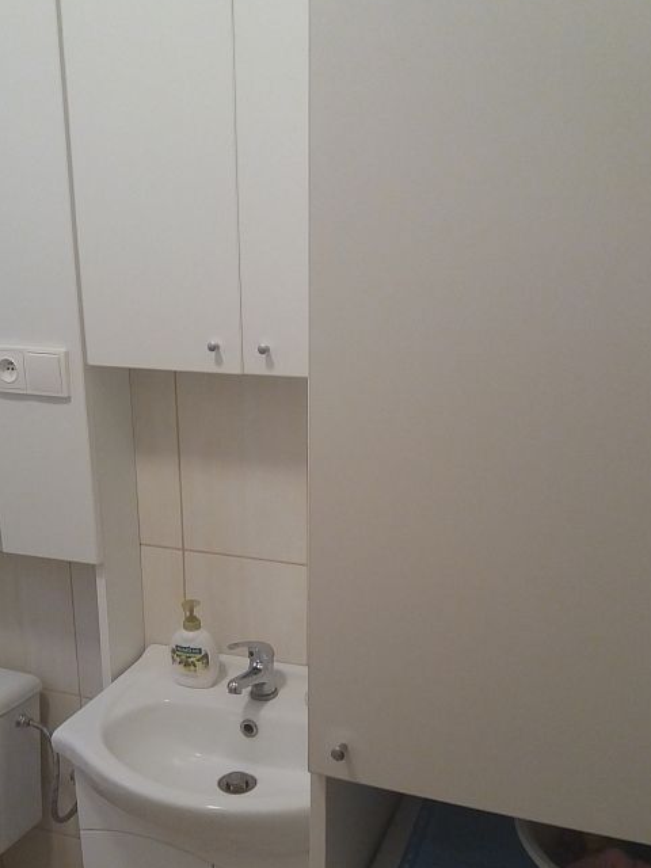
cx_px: 319
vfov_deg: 52.2
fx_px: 878
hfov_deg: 40.7
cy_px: 525
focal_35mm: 35
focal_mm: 3.7
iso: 160
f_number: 1.9
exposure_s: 1/25
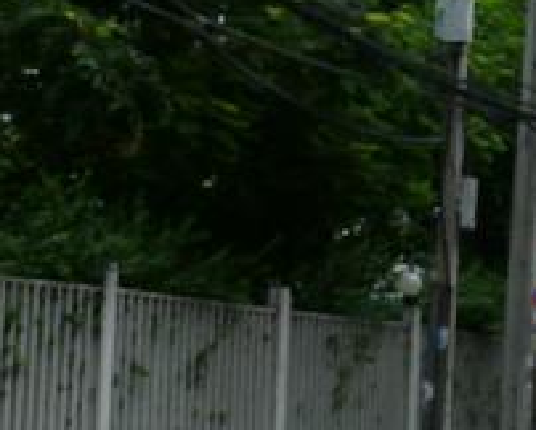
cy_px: 228
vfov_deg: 11.5
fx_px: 2144
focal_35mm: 135
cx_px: 828
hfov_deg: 13.4
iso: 100
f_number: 5
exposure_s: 1/250
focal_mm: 7.4
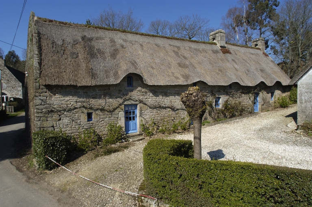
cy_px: 104
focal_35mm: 21
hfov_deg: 81.3
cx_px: 156
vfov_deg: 59.4
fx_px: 182
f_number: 13
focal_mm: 14
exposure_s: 1/200
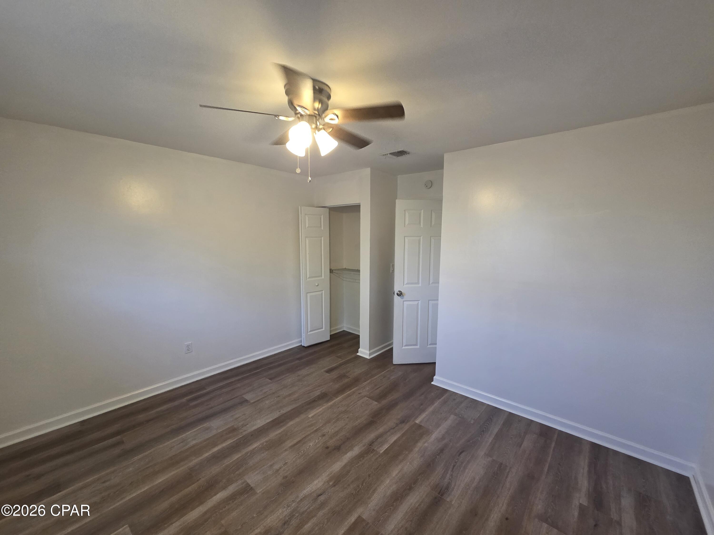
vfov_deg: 89.9
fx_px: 268
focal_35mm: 13
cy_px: 268
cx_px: 357
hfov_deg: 106.2
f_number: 2.2
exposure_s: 1/60
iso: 200
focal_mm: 2.2
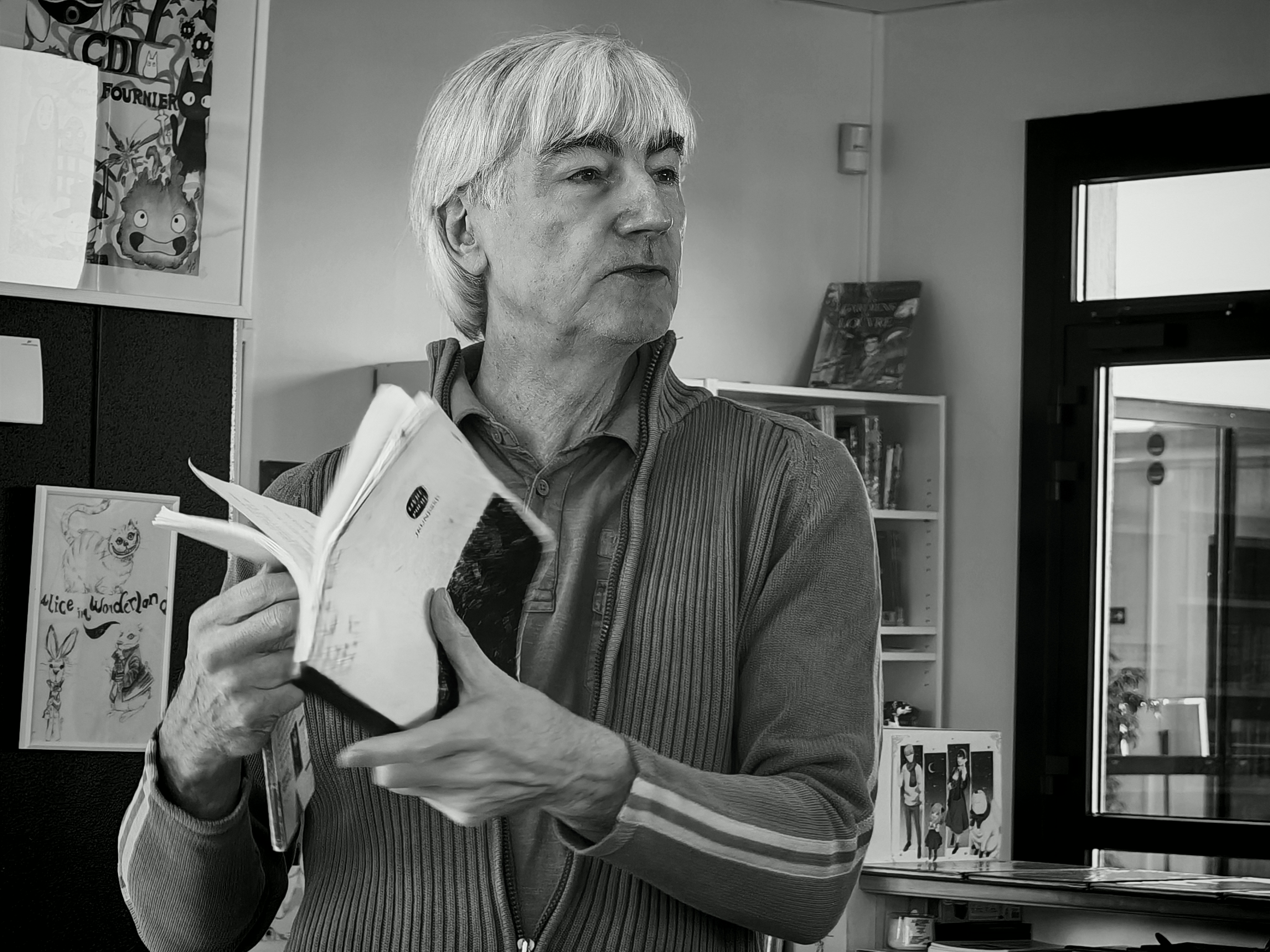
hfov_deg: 15.9
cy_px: 476
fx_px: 4549
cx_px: 635
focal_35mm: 124
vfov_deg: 12.0
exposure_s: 1/100
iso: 125
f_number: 2.6
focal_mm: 15.38
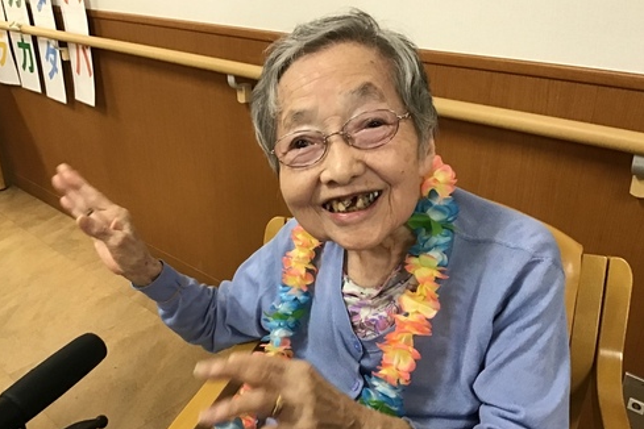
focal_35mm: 33
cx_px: 316
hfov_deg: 57.2
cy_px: 236
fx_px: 590
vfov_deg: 39.9
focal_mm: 3.3
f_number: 2.4
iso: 160
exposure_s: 1/30
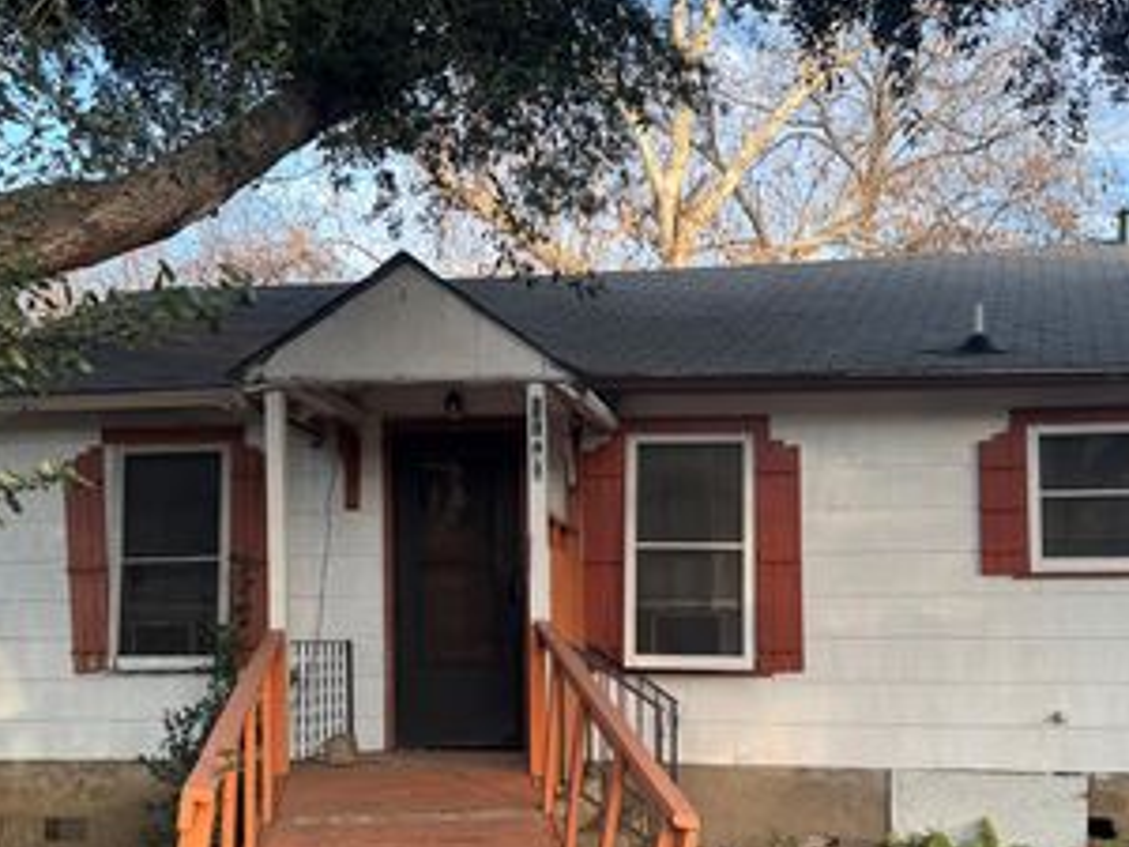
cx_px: 598
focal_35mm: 40
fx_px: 1305
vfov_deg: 35.6
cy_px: 574
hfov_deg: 46.8
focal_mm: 6.76
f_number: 1.78
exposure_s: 1/399
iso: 80
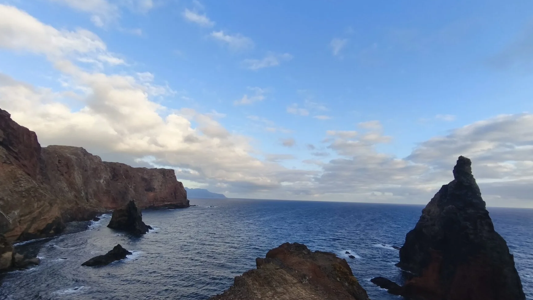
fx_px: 254
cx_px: 261
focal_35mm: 18
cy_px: 191
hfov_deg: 92.6
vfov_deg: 60.1
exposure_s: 1/567
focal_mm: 1.91
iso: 50
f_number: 2.2
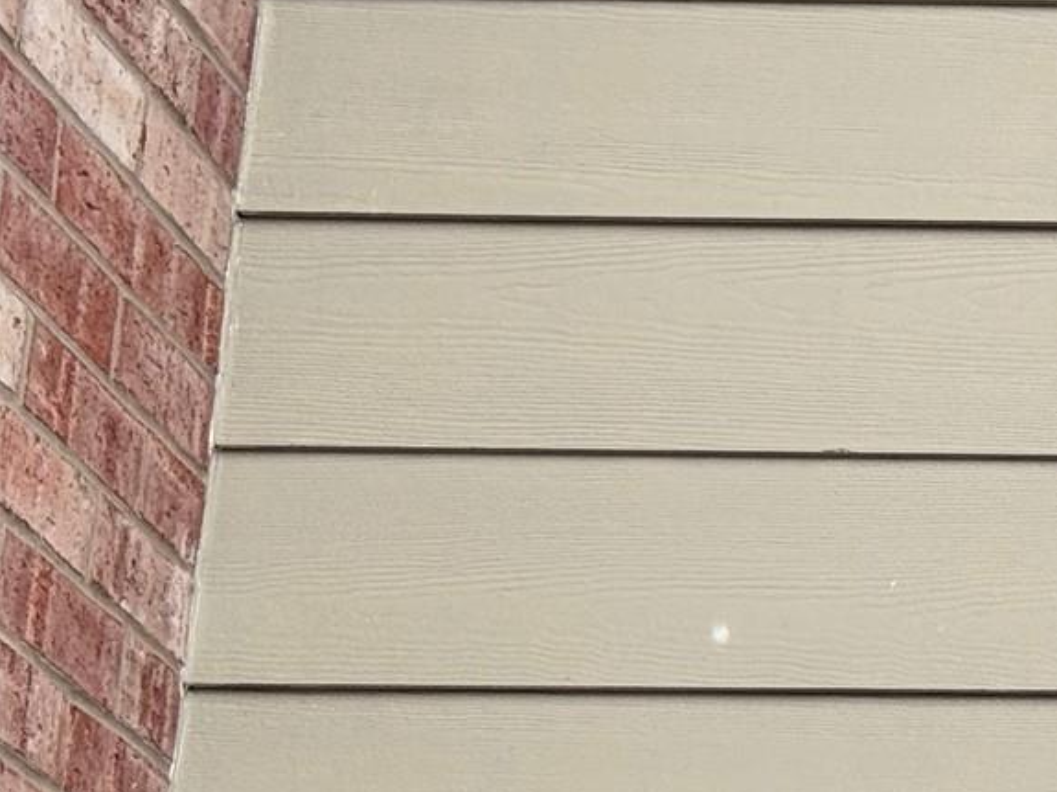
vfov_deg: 8.7
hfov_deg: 10.8
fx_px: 5220
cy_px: 538
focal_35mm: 171
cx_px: 1879
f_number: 1.78
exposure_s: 1/1312
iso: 64
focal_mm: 6.76
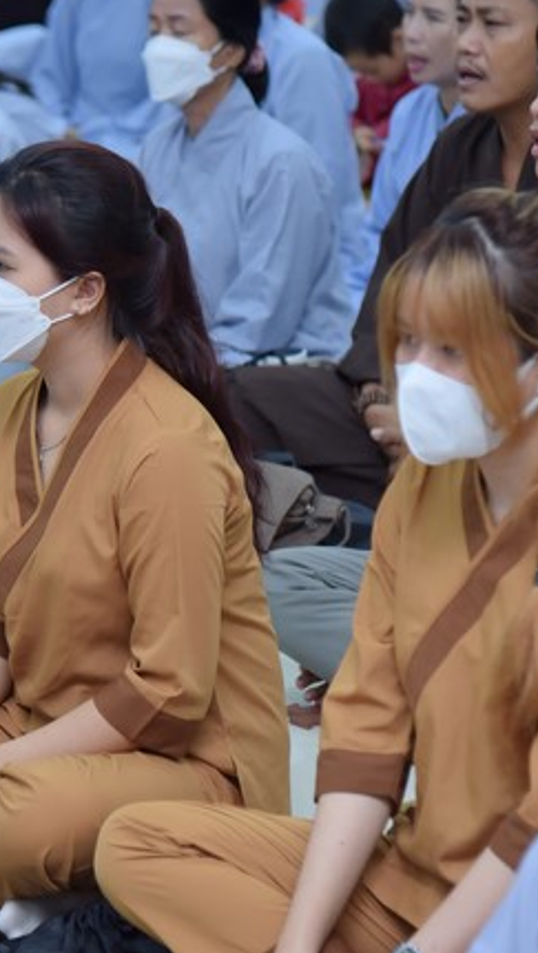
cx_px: 86
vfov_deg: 14.3
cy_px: 475
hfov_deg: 8.1
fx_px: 3797
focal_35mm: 150
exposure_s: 1/125
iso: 1000
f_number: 4.5
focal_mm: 95
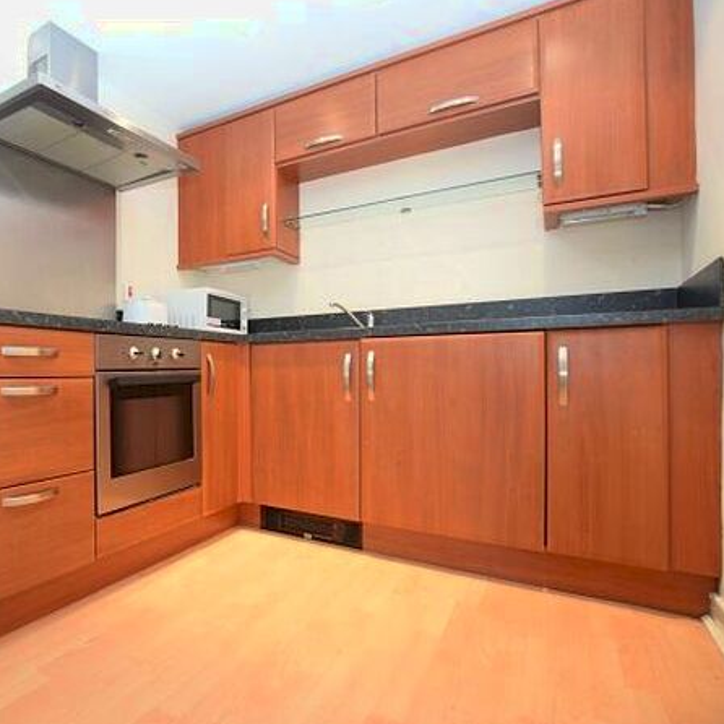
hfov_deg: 68.9
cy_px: 373
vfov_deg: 74.8
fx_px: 473
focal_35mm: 20
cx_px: 164
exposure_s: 1/60
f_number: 3.5
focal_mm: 10
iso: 900
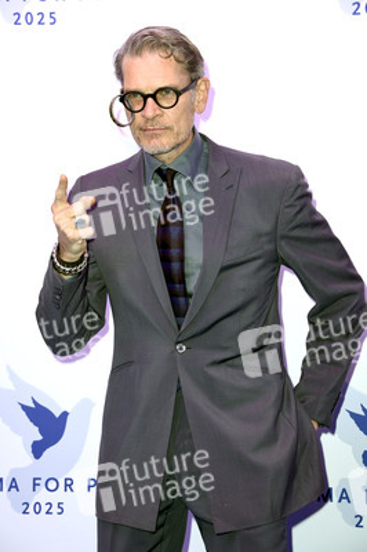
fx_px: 1302
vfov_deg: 23.9
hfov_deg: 16.0
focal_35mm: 85
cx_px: 184
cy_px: 276
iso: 800
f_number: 5.6
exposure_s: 1/250
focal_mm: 85
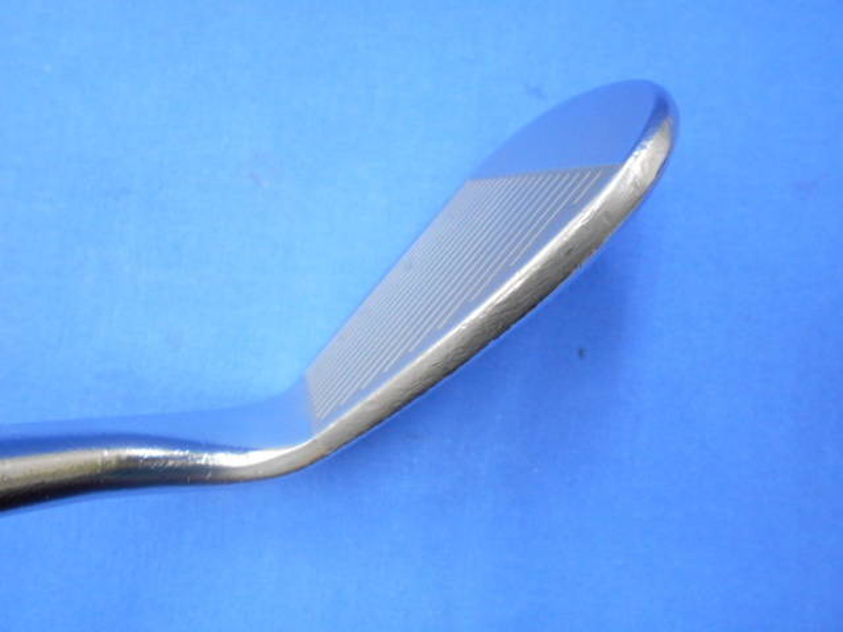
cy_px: 316
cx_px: 422
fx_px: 633
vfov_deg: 53.1
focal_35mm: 26
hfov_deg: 67.3
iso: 400
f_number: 3.2
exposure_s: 1/30
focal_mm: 4.6
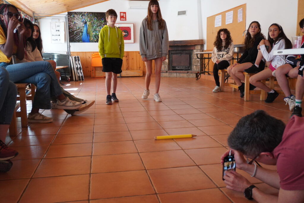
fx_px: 291
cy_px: 102
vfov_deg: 38.4
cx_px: 152
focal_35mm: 34
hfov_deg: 55.1
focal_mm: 23
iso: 1600
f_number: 4
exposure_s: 1/160
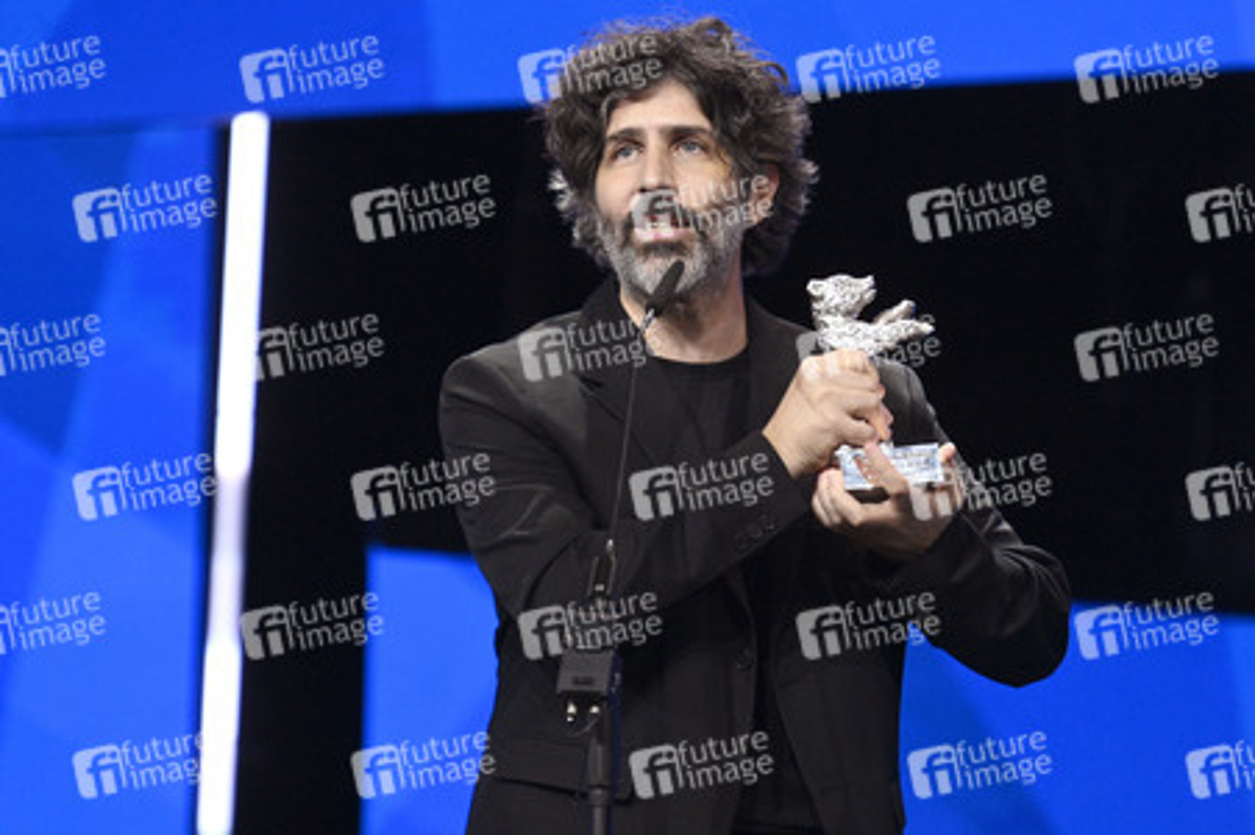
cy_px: 418
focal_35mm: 240
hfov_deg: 8.6
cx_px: 628
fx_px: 8360
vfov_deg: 5.7
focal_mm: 240
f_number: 5.6
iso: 10000
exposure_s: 1/200
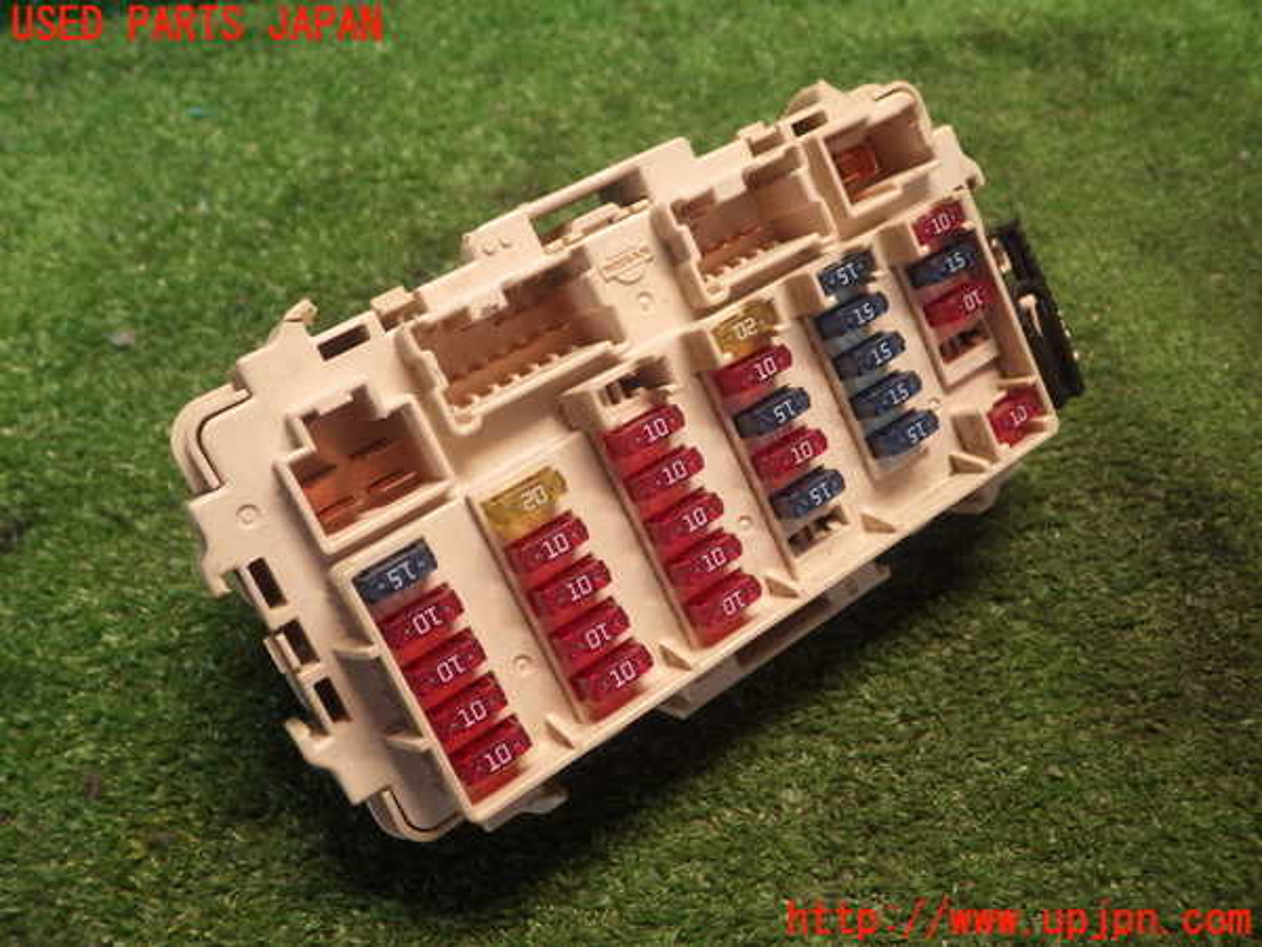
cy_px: 474
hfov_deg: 58.4
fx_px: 1130
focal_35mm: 31
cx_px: 631
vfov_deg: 45.4
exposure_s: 1/45
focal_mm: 5.5
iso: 320
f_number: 2.3
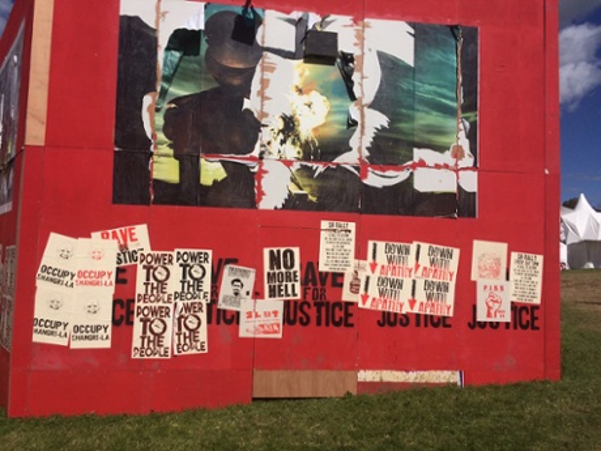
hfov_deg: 61.7
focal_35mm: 29
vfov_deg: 48.2
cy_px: 226
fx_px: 503
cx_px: 300
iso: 40
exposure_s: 1/8264
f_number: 2.2
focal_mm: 4.15
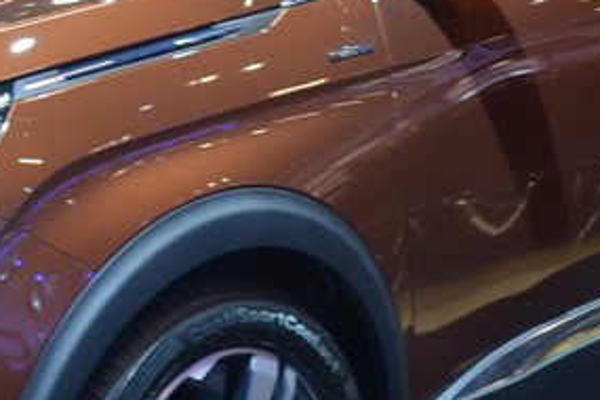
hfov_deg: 14.7
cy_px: 154
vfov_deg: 9.9
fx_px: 2316
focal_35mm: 139
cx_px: 240
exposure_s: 1/20
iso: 250
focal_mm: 22
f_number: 3.8
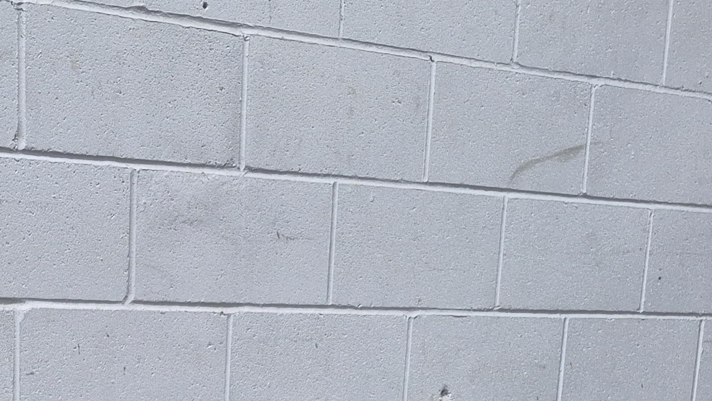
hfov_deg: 25.3
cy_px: 812
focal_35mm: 82
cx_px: 102
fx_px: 1548
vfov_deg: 12.8
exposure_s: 1/120
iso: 250
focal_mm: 5.4
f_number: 1.8
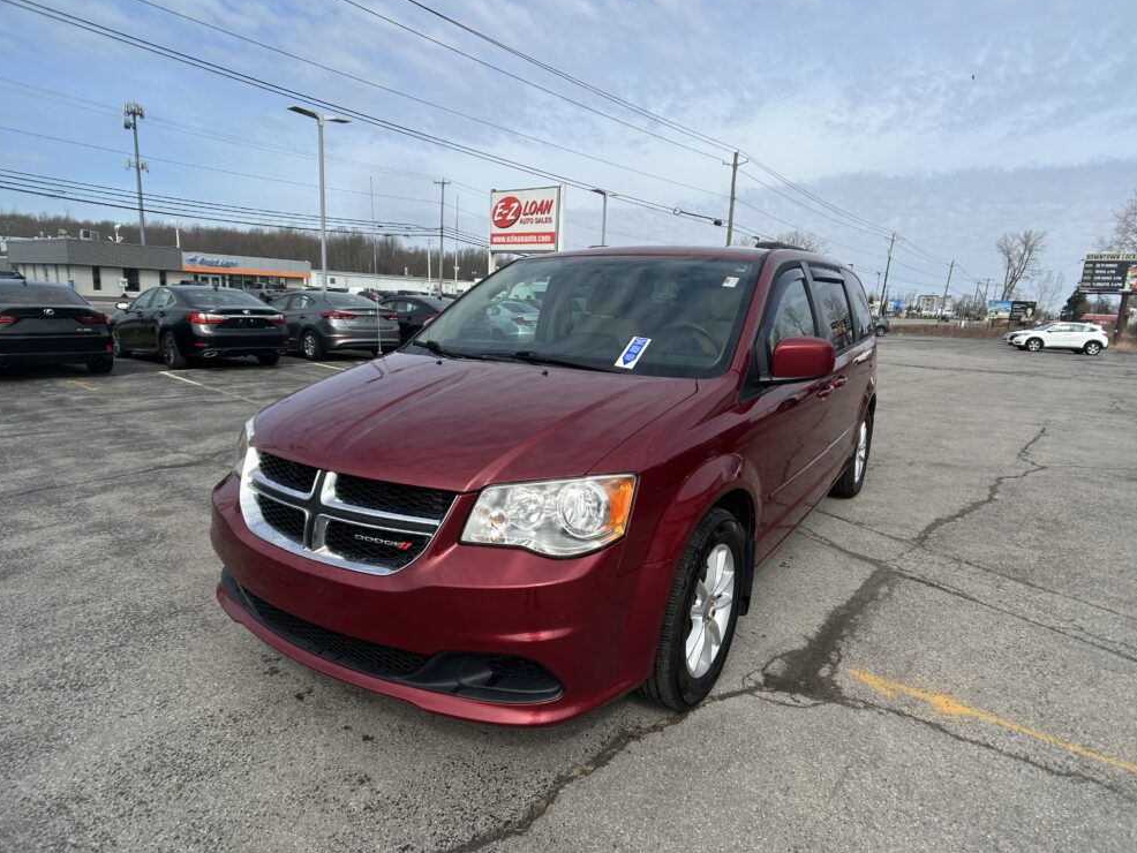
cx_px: 573
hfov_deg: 65.3
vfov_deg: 51.4
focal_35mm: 27
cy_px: 412
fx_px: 887
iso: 50
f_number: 1.5
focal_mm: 5.7
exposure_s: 1/3968
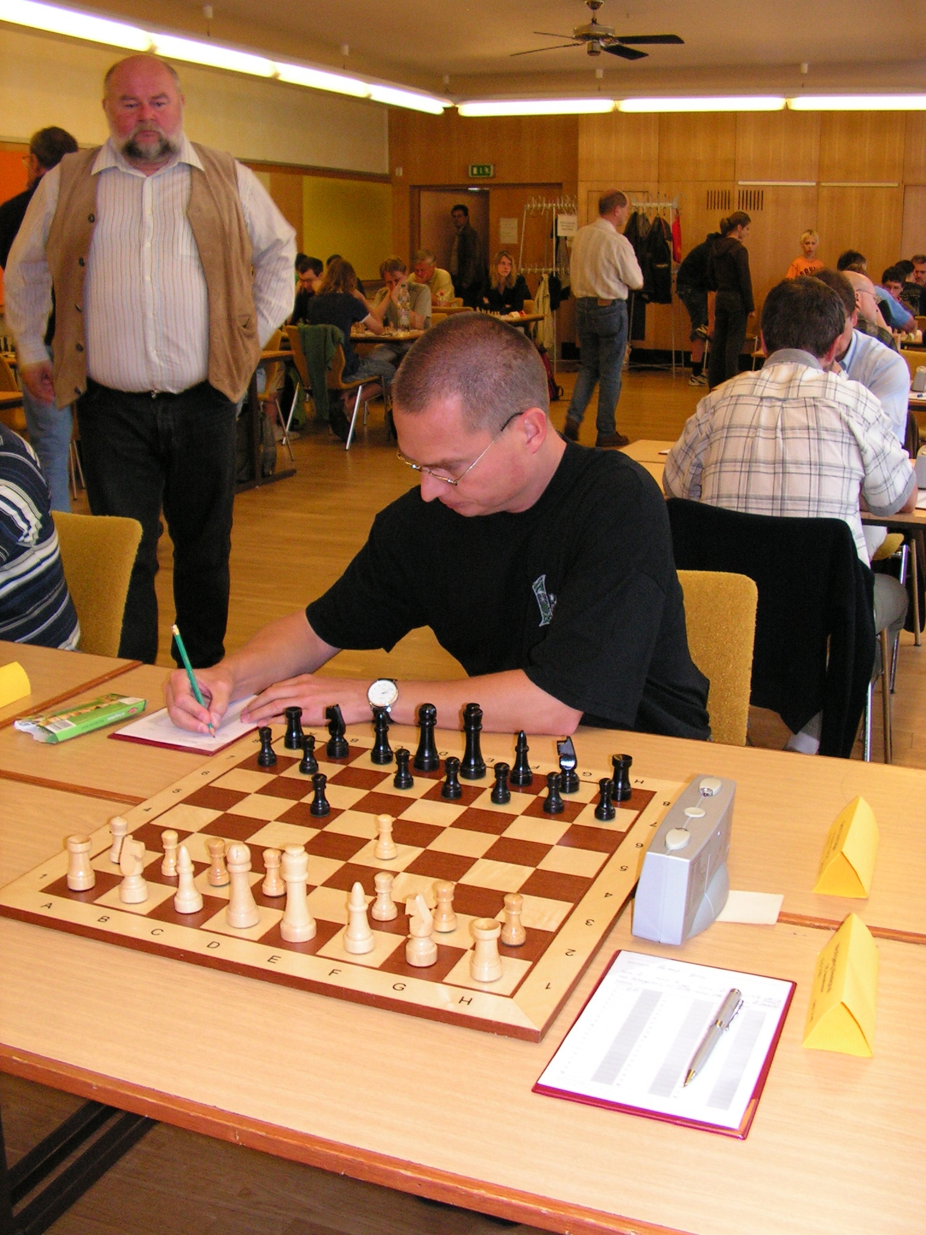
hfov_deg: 39.7
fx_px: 1284
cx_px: 463
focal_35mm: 36
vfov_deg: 51.4
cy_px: 618
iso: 200
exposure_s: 1/40
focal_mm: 6
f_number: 3.2
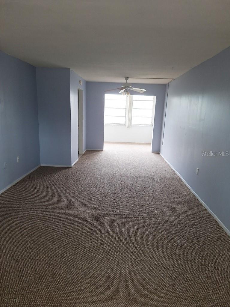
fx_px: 204
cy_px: 154
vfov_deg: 73.9
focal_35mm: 23
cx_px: 115
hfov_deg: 58.9
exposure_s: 1/40
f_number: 1.8
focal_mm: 5.54
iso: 80
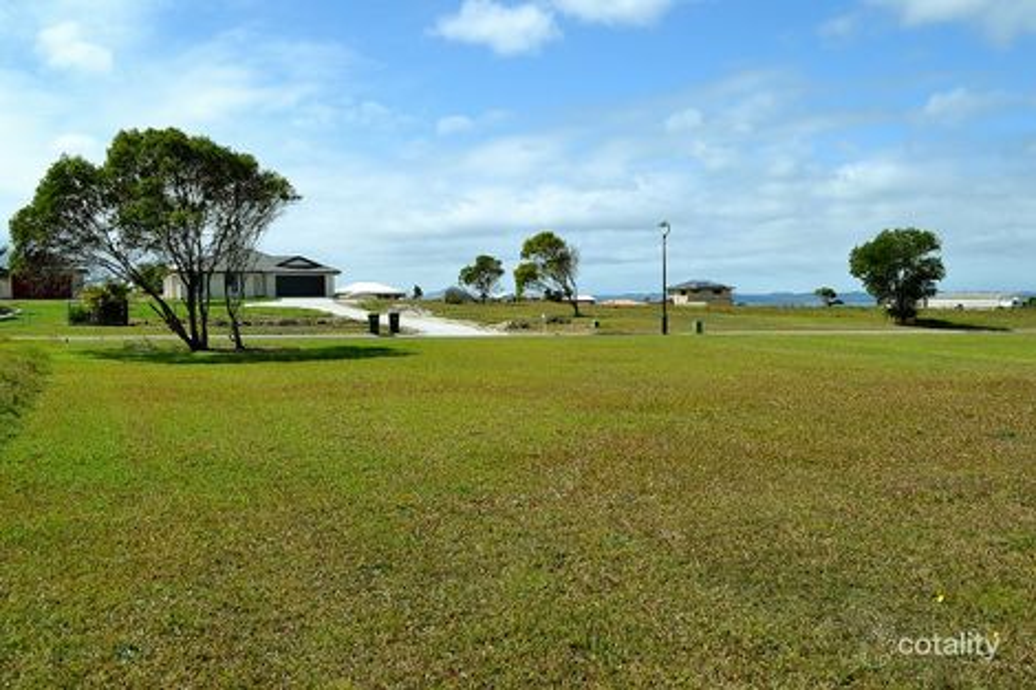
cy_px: 345
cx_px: 518
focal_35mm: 33
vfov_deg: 39.9
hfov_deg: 57.2
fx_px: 949
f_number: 6.3
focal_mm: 22
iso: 400
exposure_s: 1/1600
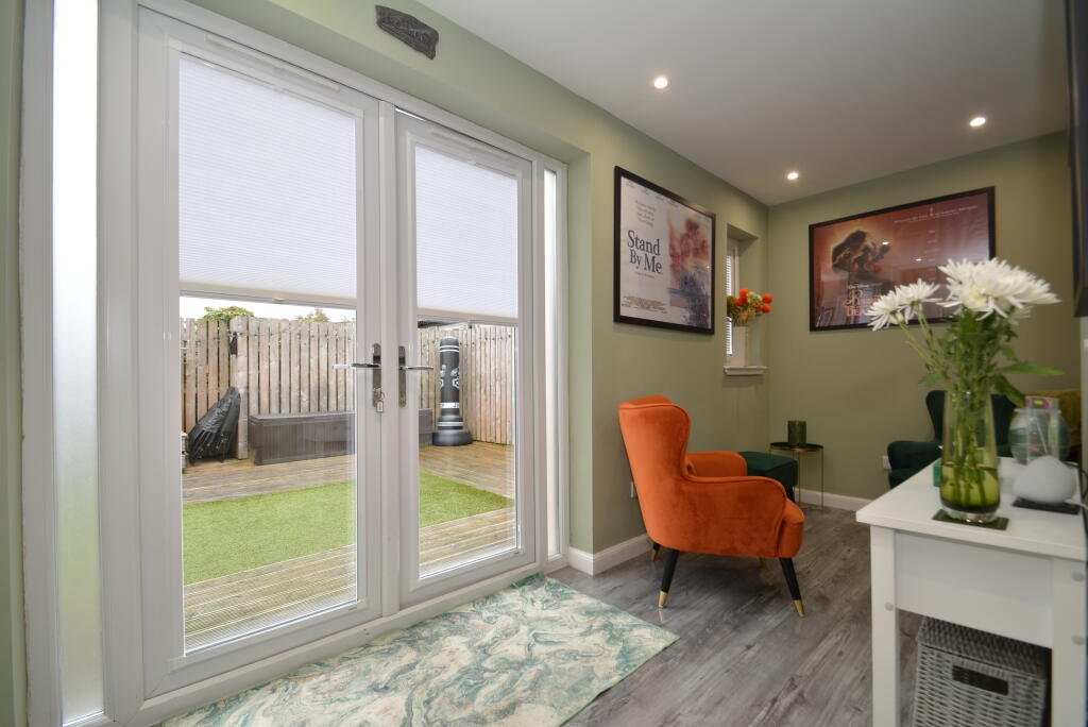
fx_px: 454
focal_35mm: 15
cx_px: 544
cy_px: 364
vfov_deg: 77.4
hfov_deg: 100.4
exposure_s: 1/15
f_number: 6.3
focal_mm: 10
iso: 100
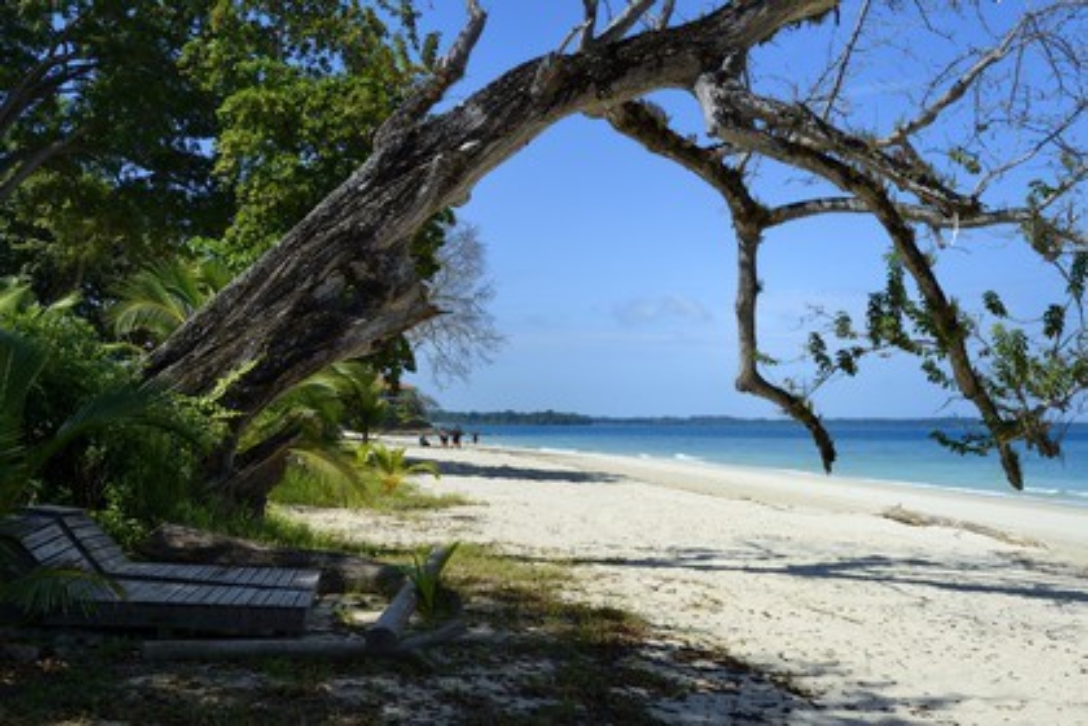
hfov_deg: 50.7
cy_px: 363
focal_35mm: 38
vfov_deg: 35.1
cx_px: 544
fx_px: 1148
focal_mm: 38
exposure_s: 1/160
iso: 100
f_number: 13
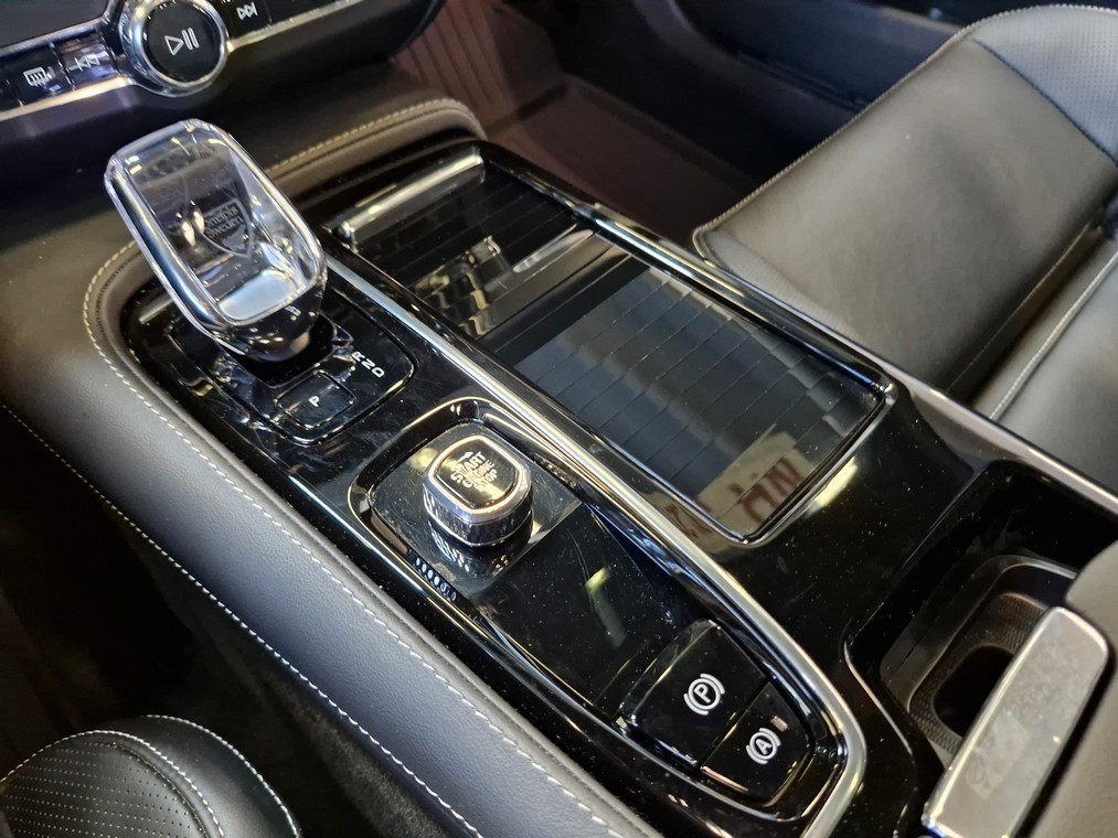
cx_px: 559
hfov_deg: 73.9
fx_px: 743
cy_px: 419
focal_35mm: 23
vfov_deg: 58.9
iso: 640
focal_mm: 5.54
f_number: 1.8
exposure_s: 1/33
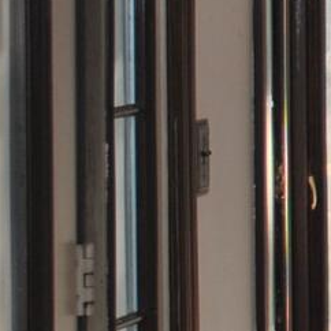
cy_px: 55
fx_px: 2802
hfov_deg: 6.1
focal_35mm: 259
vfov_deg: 6.8
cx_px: 1055
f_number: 4
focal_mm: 24
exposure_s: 1/125
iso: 140
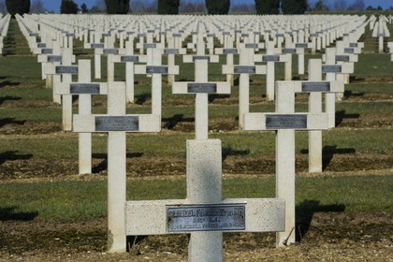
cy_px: 131
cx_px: 196
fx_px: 1201
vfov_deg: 12.5
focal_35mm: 110
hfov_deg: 18.6
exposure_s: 1/200
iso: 200
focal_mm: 110
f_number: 18
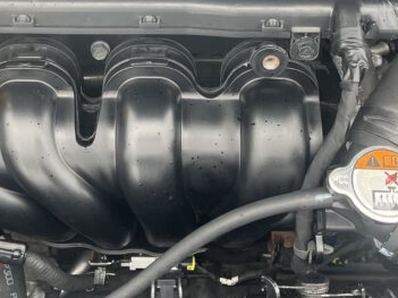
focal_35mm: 59
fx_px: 678
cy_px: 18
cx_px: 171
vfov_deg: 24.0
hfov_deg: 32.7
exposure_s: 1/122
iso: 100
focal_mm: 5.1
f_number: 1.6
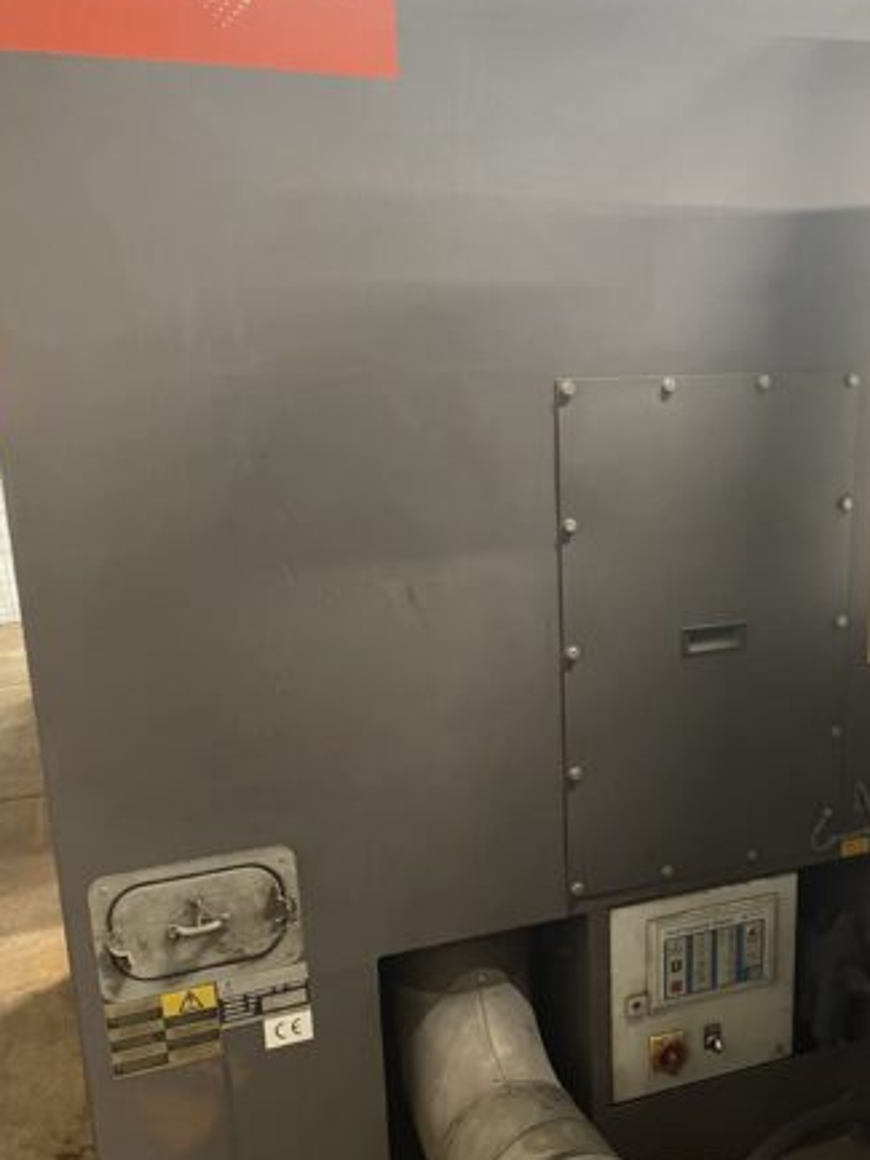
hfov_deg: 39.2
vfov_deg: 51.1
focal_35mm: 36
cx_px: 578
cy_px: 683
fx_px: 1206
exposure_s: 1/33
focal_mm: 4.2
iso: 400
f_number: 1.6
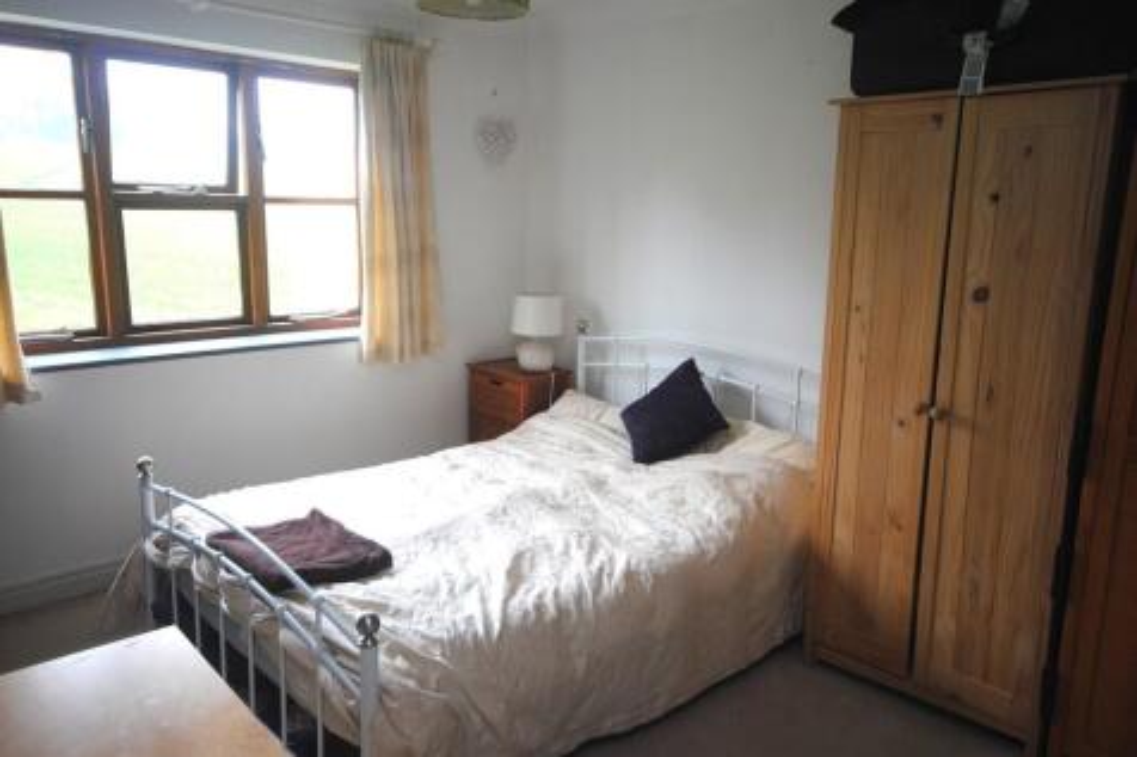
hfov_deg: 67.4
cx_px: 568
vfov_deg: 47.9
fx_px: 852
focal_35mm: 27
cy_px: 378
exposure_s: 1/25
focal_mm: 18
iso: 400
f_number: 5.3
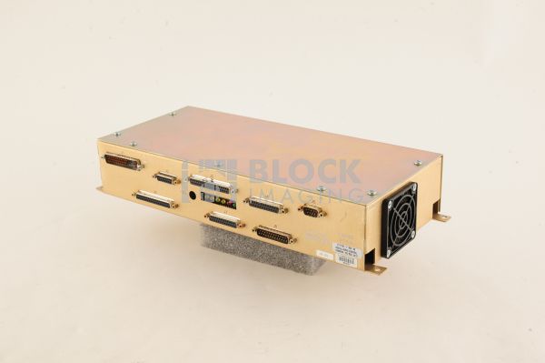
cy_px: 182
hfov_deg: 39.6
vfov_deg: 26.9
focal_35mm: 50
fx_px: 756
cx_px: 272
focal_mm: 50
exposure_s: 1/125
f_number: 11
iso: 1600
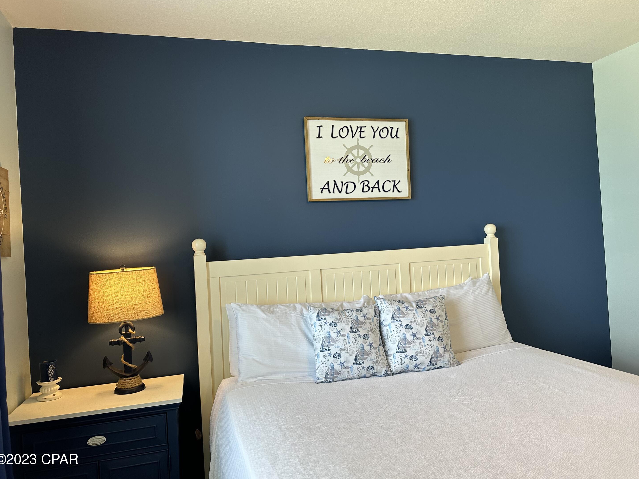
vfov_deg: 54.9
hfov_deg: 69.4
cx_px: 327
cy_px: 233
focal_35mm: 25
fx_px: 461
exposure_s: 1/120
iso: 125
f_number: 1.78
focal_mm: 6.86
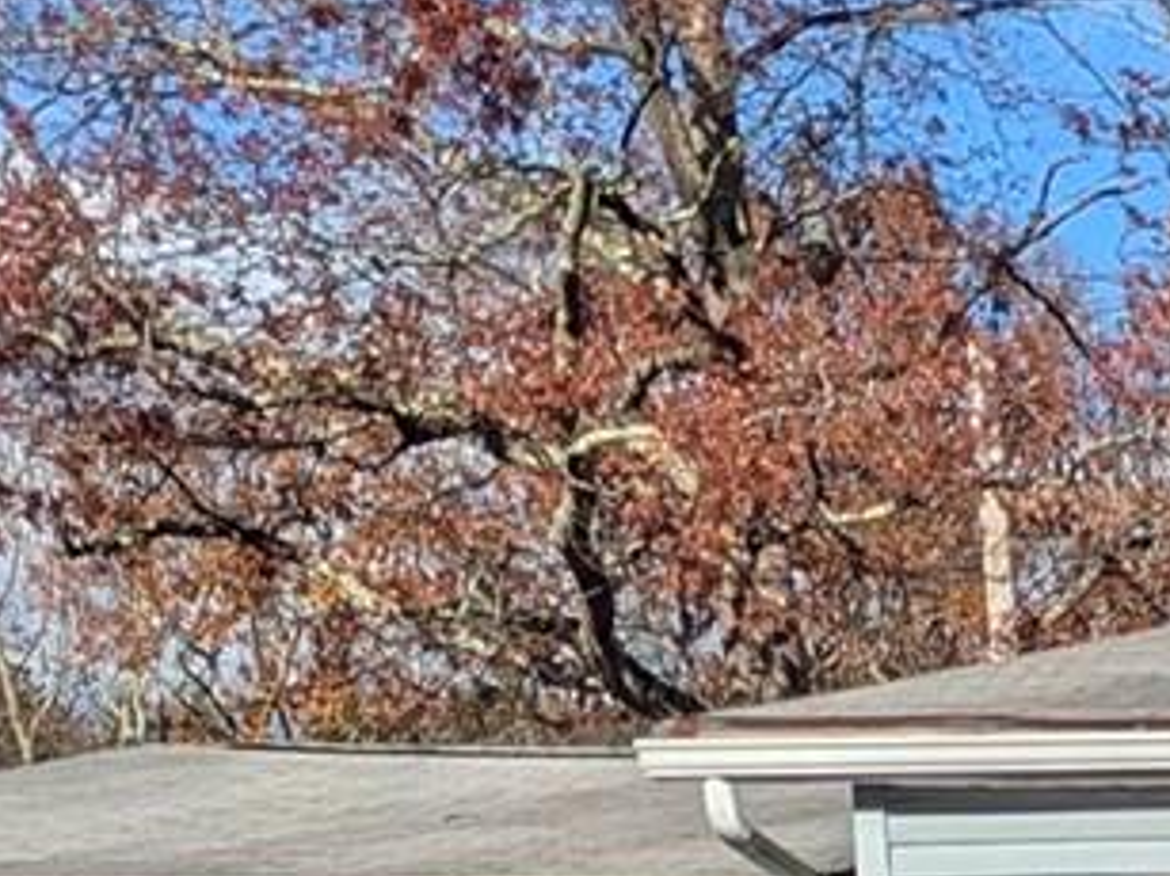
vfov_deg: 8.5
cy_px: 2053
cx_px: 3285
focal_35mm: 160
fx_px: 5406
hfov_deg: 9.9
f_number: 1.85
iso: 42
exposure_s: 1/2976
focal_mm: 6.81
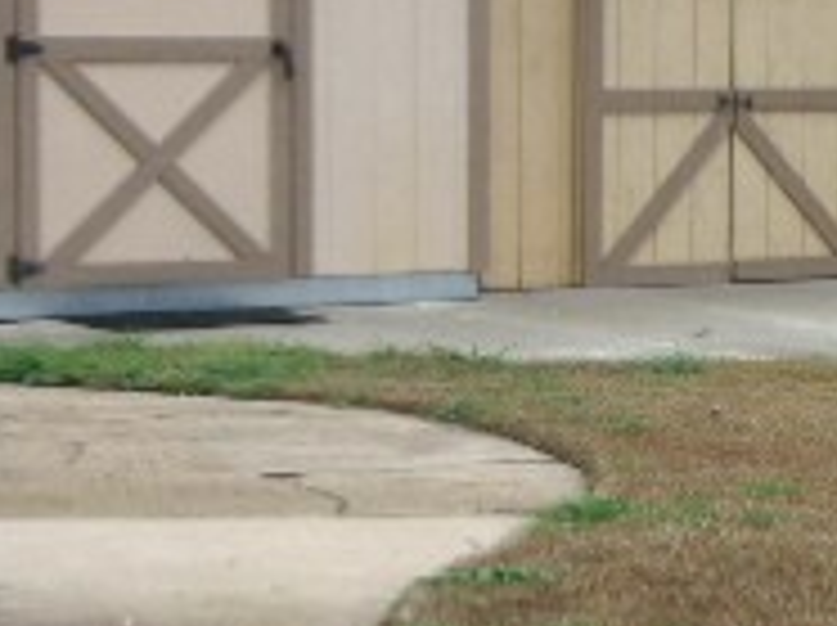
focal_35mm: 207
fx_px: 4999
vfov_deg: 7.2
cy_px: 333
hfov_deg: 9.4
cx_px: 1026
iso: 80
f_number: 3.6
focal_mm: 10.8
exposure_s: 1/200
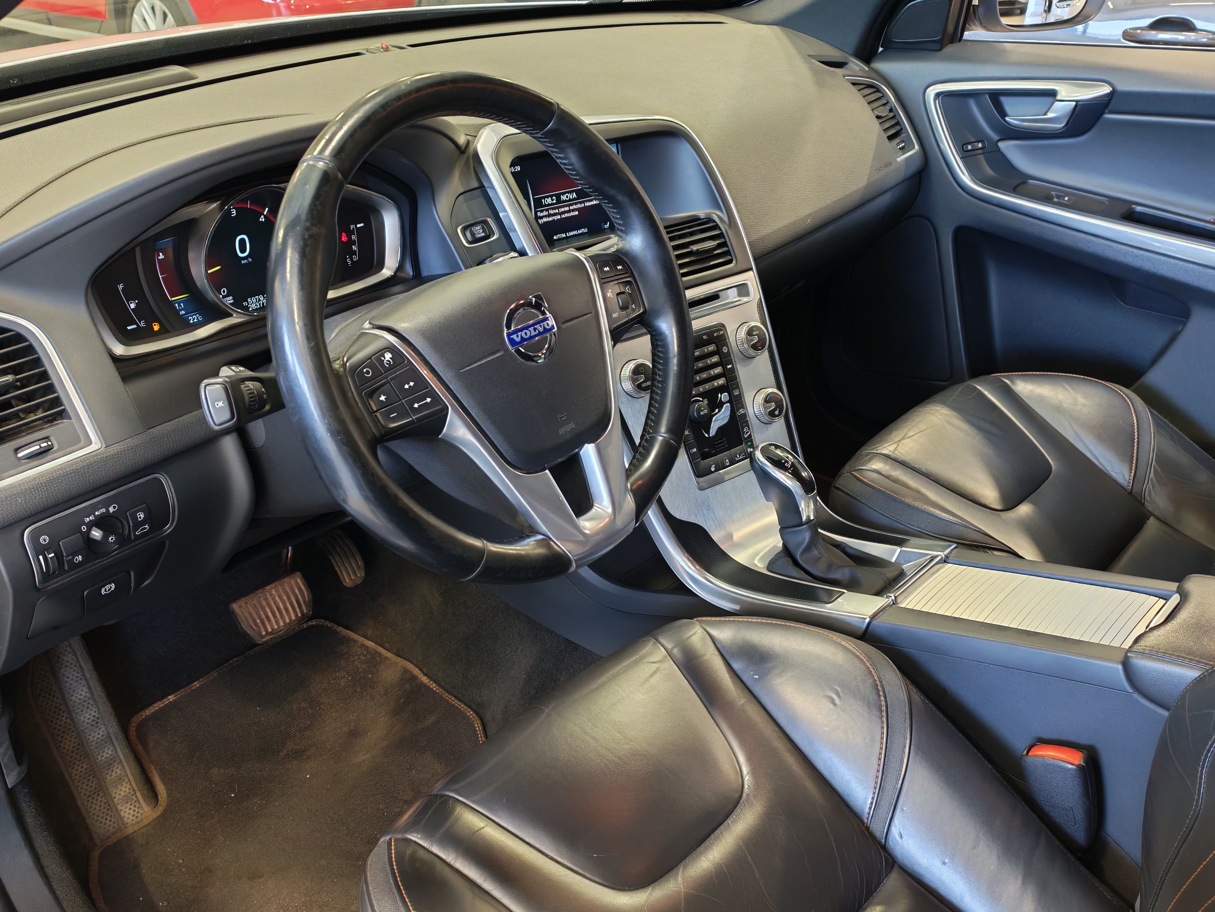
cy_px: 456
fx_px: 1193
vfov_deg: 41.8
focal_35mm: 34
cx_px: 608
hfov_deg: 54.0
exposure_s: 1/50
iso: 764
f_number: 1.9
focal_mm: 6.12
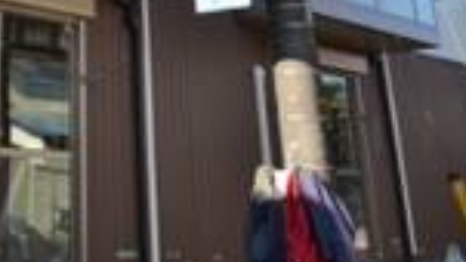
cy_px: -69
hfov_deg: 35.8
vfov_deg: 21.8
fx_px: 618
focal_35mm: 50
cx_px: -34
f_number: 10
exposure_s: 1/320
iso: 400
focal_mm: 12
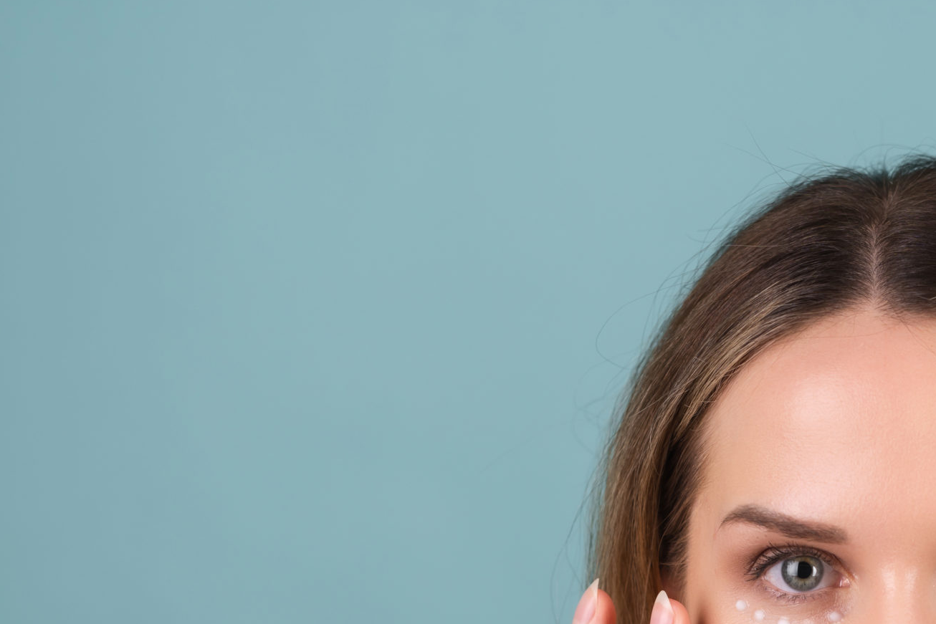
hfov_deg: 20.5
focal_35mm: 98
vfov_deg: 13.8
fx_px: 2548
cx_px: 778
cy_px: 584
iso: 100
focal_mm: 50
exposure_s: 1/125
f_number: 4
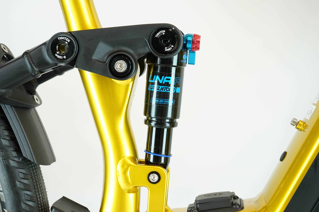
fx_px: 549
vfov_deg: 21.9
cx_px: 160
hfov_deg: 32.4
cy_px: 106
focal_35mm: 62
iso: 2500
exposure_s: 1/200
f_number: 6.3
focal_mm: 62
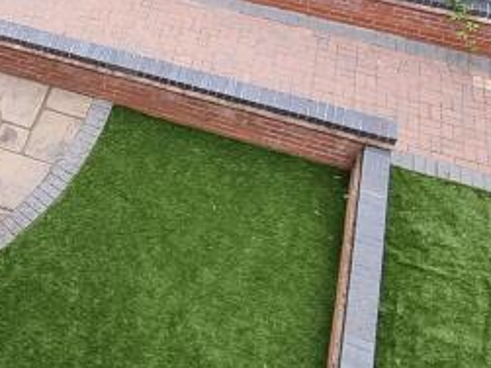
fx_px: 751
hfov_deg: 32.1
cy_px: -2
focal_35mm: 53
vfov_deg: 26.0
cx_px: -45
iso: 50
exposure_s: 1/662
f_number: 2.2
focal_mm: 2.2
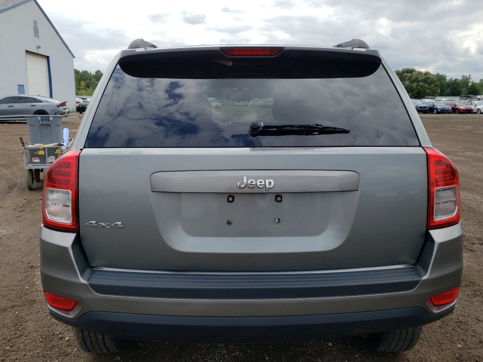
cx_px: 252
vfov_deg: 45.4
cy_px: 189
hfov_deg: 58.3
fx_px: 432
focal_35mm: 31
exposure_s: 1/3333
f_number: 1.5
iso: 50
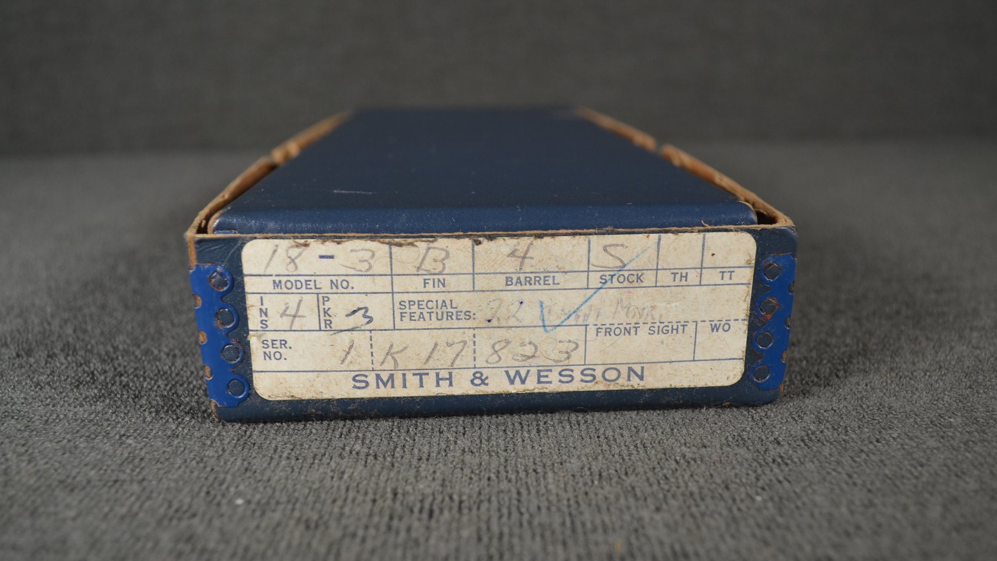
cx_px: 500
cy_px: 288
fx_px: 925
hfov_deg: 56.6
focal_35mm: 35
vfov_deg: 33.7
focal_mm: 22
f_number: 5
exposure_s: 1/100
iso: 400
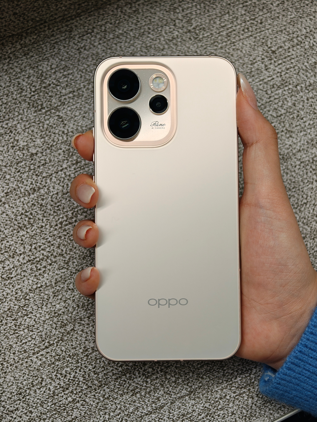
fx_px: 855
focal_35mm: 70
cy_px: 211
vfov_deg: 27.8
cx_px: 158
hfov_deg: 21.0
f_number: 2.1
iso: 320
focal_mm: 16.53
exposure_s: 1/100
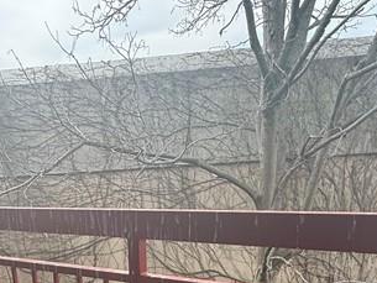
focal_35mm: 47
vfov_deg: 27.0
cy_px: 346
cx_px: 119
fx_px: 512
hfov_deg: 39.8
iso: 50
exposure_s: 1/276
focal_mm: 2.22
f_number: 2.2
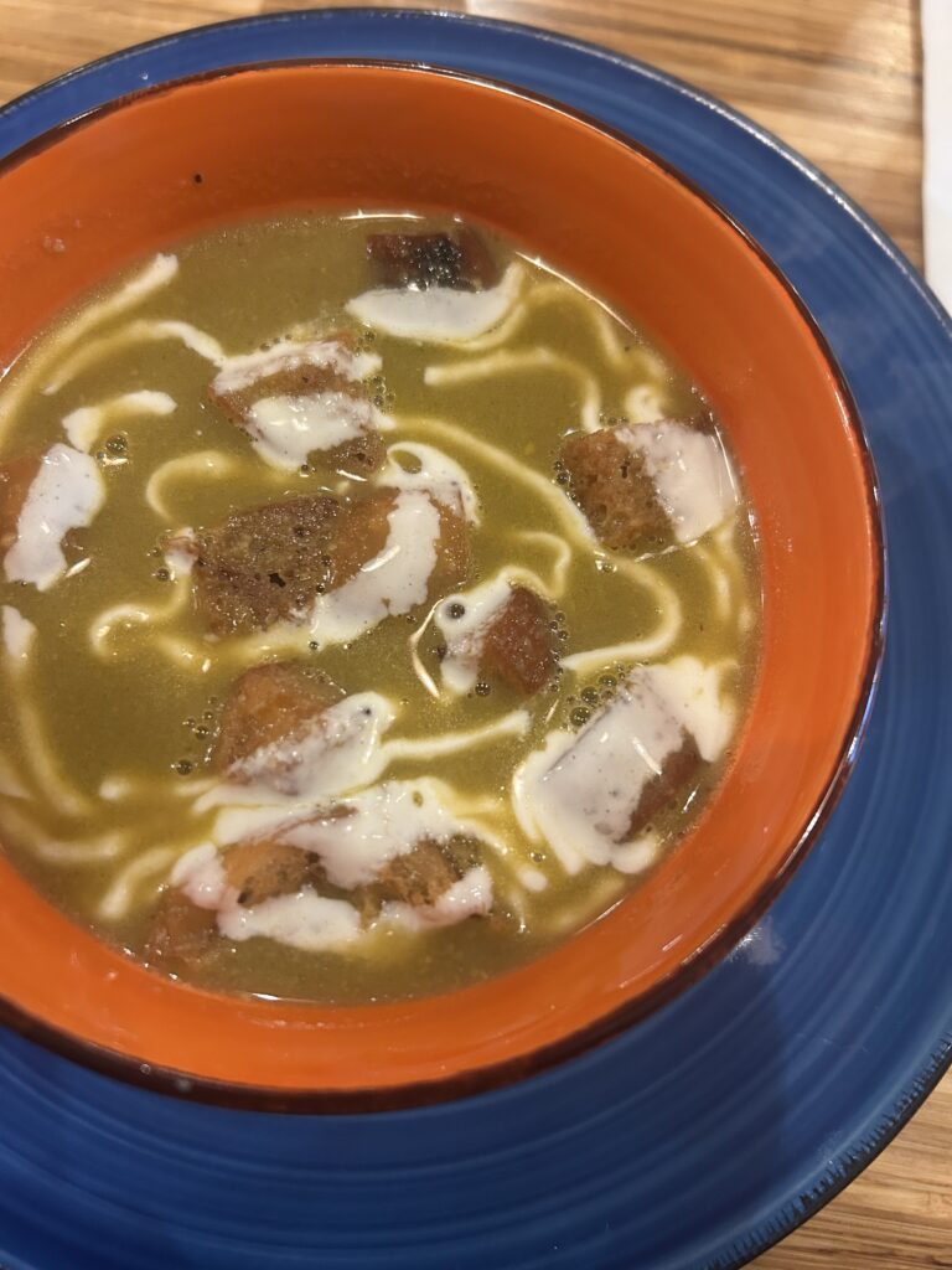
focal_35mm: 26
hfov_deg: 53.1
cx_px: 476
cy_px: 635
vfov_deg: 67.3
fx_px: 953
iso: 320
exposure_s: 1/60
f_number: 1.5
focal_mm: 5.7
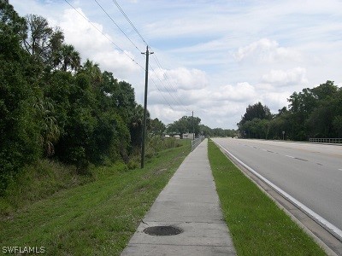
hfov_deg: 49.0
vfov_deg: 37.7
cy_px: 128
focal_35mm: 38
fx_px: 375
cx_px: 171
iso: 100
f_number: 7.6
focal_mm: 8
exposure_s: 1/238
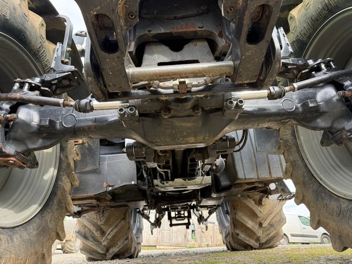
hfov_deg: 71.6
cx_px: 176
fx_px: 244
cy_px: 132
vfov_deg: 56.8
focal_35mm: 24
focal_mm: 6.76
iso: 100
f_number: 1.78
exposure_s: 1/251
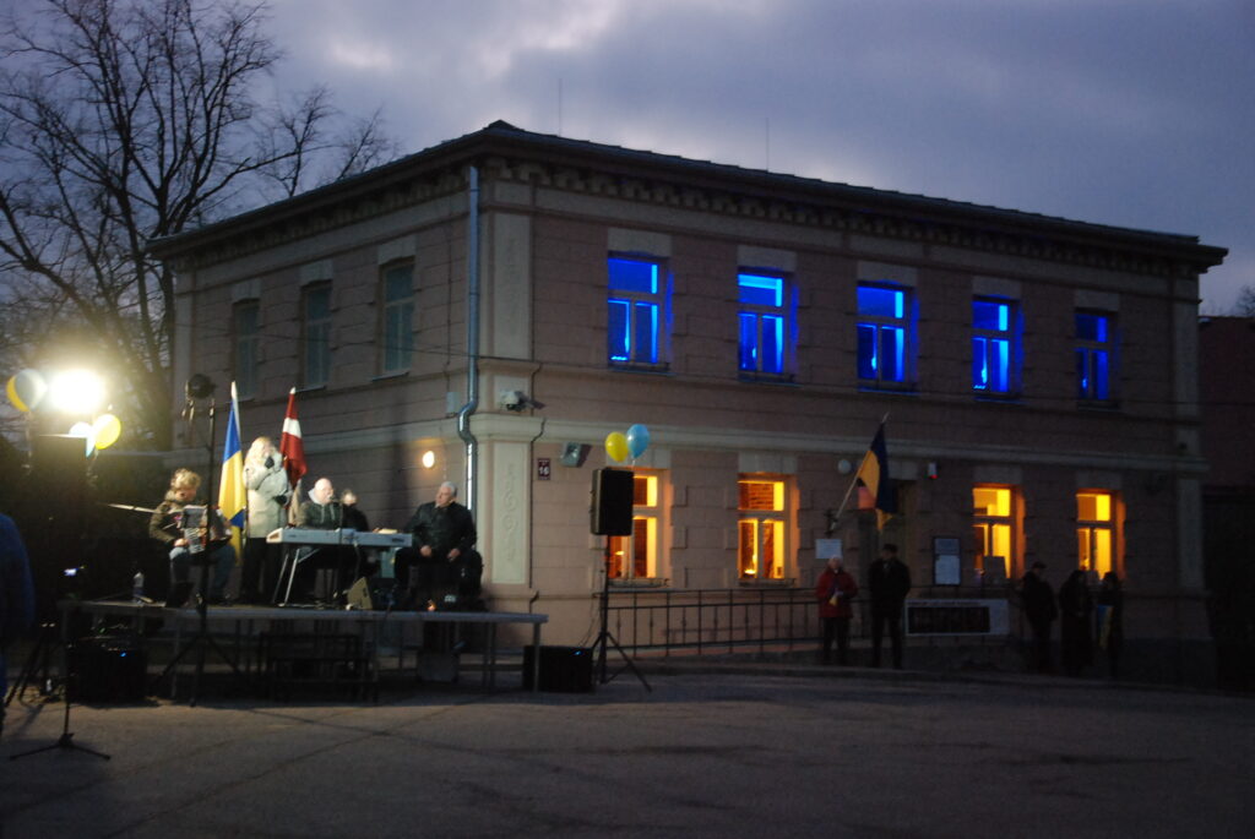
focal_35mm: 57
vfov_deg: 23.8
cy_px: 420
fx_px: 1989
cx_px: 628
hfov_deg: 35.0
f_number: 4.5
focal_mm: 38
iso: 1600
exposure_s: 1/25
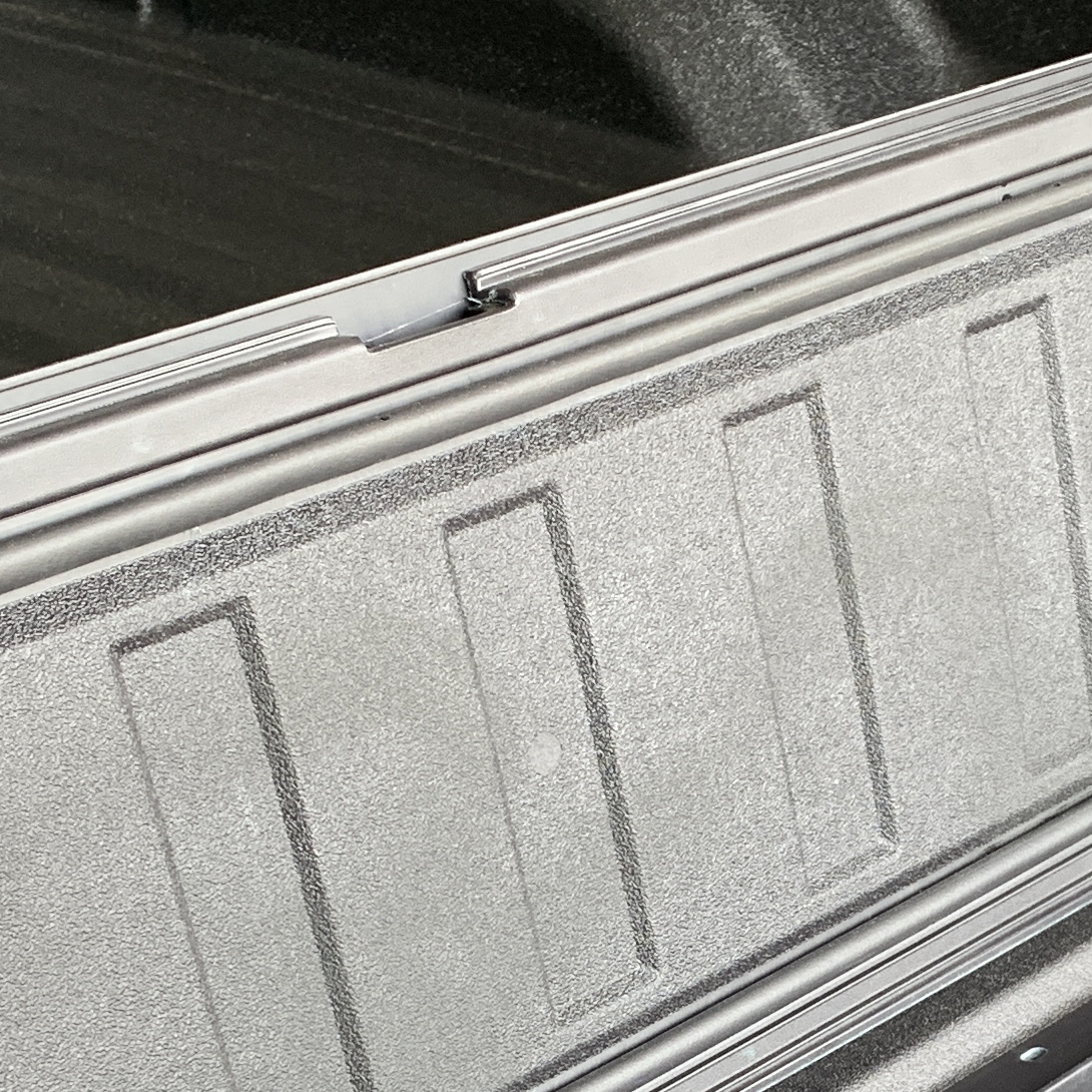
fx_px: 3034
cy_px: 1093
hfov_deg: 20.3
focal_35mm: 85
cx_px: 800
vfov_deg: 19.8
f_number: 1.8
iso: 80
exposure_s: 1/120
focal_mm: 4.25
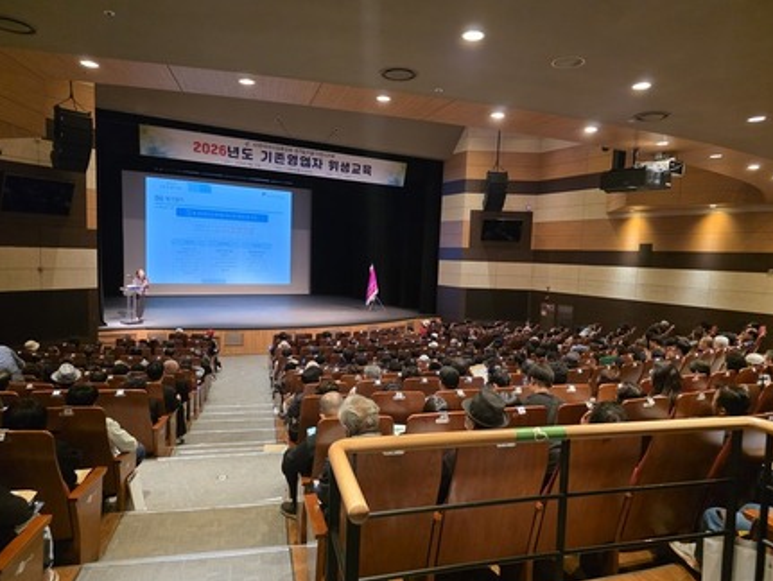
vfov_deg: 56.9
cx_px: 389
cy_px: 299
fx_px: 536
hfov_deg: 71.5
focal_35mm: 24
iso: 1000
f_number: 1.7
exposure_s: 1/120
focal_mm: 6.3
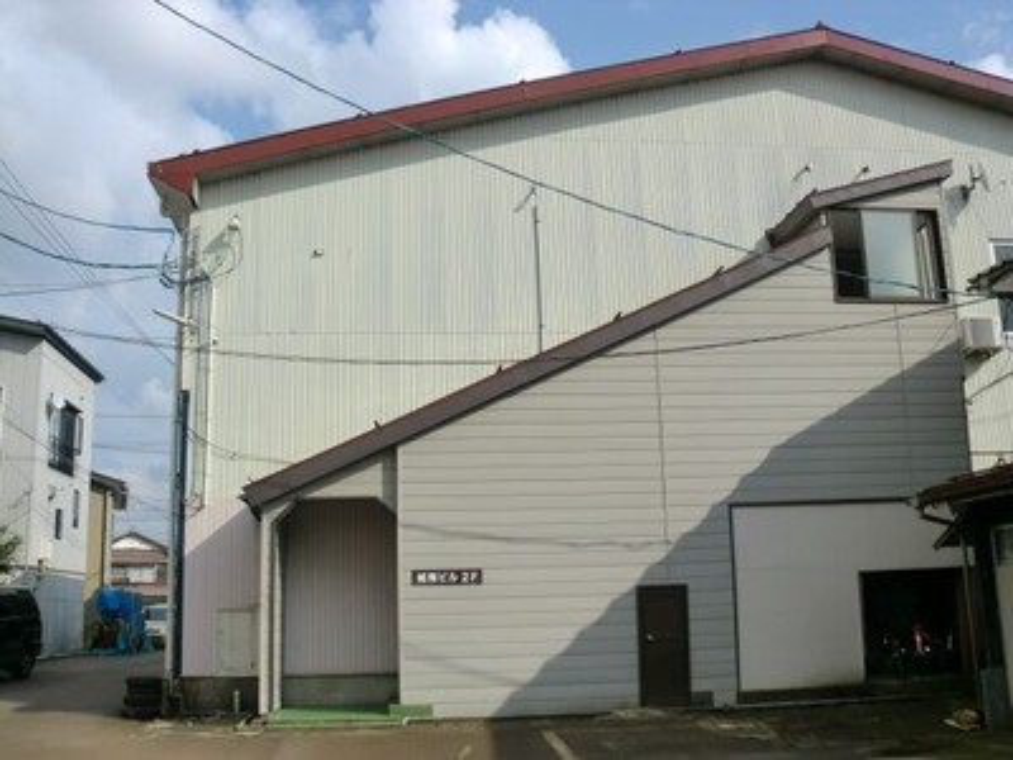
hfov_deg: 52.6
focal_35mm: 35
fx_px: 1024
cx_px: 506
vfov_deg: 40.7
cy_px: 380
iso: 64
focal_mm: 6.3
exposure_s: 1/200
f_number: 7.8
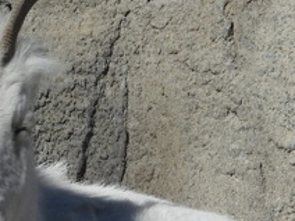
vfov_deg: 1.0
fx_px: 12860
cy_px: 272
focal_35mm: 1509
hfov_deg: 1.3
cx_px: 110
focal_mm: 71.9
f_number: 5
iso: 100
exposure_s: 1/1000
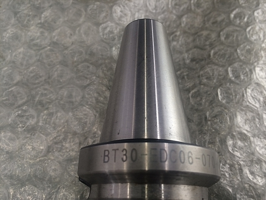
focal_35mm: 29
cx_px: 133
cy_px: 100
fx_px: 223
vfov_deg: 48.2
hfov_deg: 61.7
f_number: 2.2
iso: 50
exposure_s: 1/30
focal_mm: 4.15
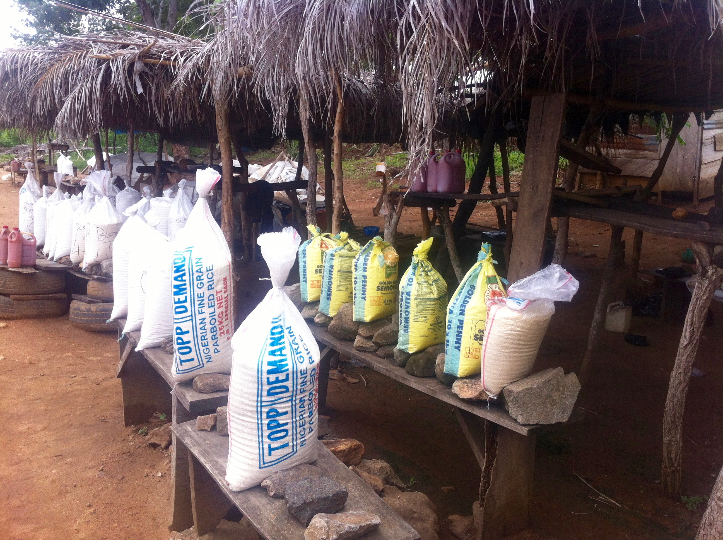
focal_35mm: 35
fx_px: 730
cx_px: 362
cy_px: 270
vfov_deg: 40.6
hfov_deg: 52.7
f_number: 2.8
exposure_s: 1/217
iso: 80
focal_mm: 3.85
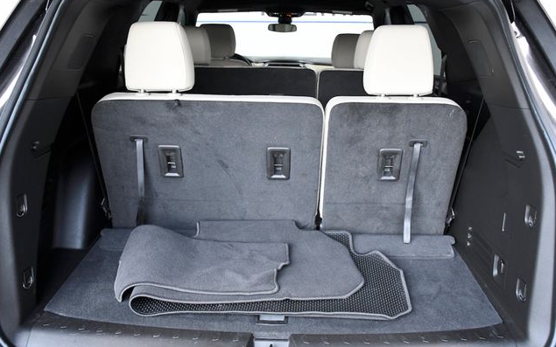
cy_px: 174
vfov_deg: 34.4
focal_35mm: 37
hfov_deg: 52.7
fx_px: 561
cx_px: 278
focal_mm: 24
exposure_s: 1/160
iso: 2500
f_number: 6.3
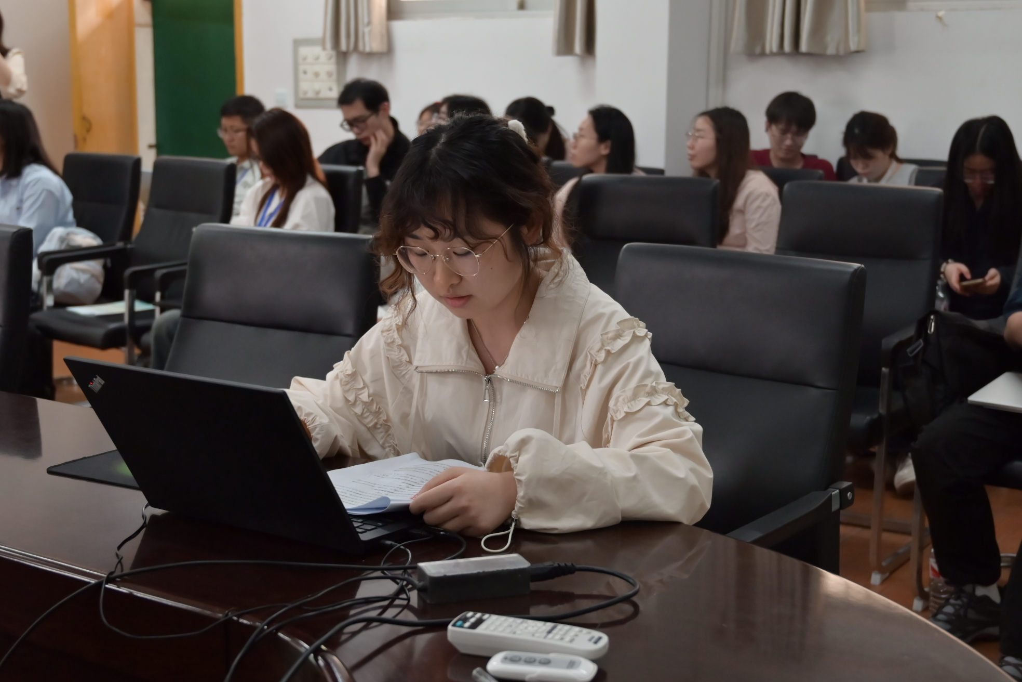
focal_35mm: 52
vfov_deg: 26.0
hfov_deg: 38.2
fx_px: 1476
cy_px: 341
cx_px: 511
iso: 1600
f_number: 4
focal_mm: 35
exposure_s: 1/125
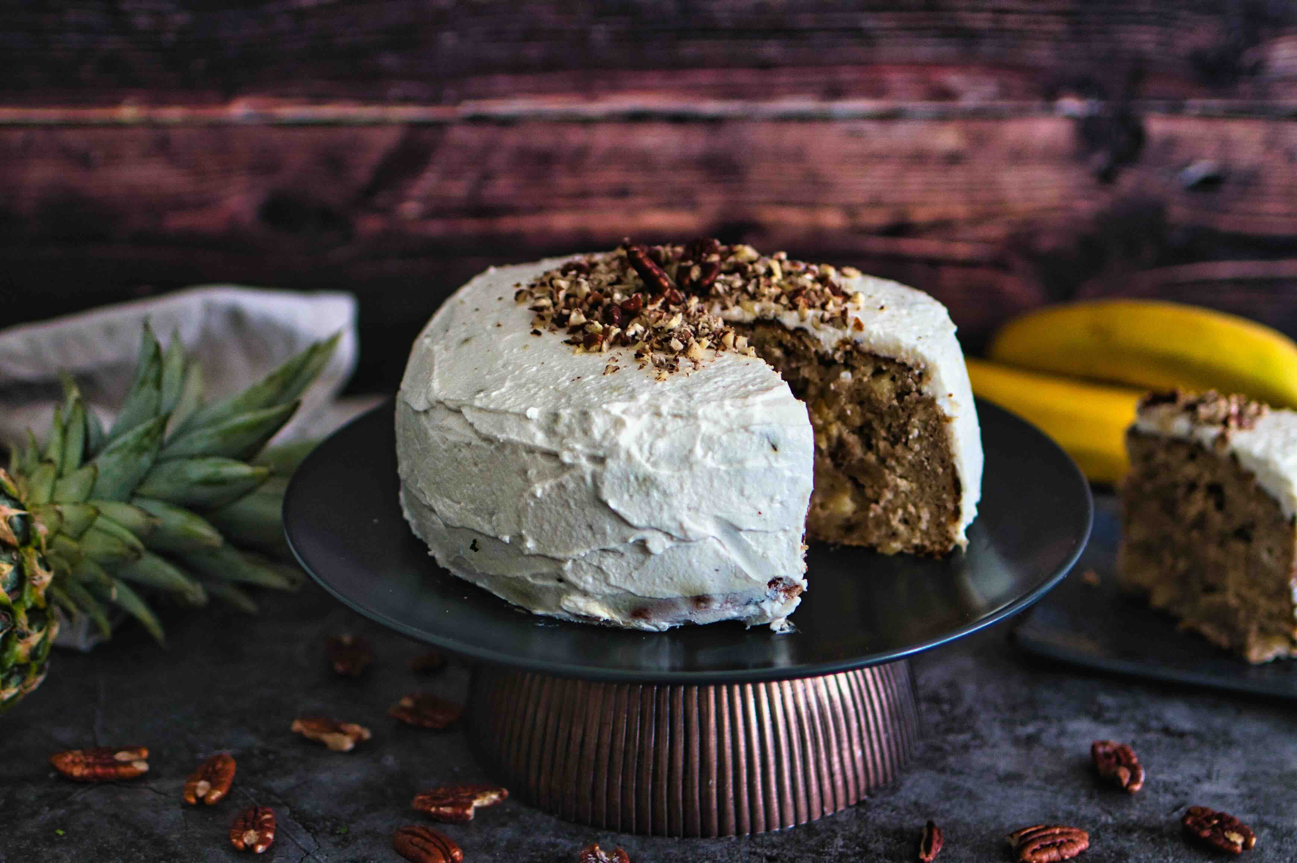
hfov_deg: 28.9
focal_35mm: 70
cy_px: 432
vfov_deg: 19.4
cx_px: 648
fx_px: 2520
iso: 800
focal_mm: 35
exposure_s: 1/80
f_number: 1.8
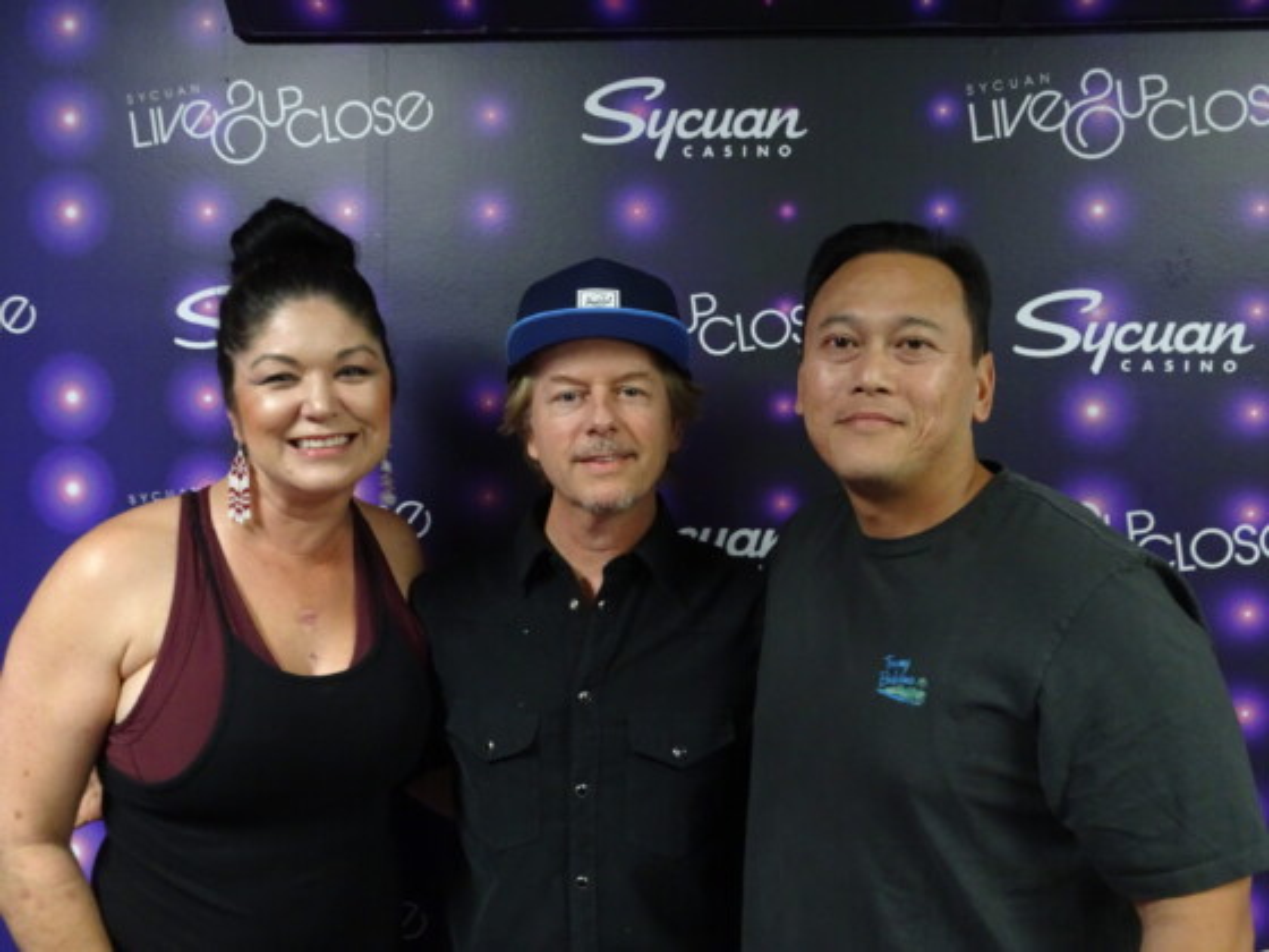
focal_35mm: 34
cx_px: 634
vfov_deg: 41.8
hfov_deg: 54.0
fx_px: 1246
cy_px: 476
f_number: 4
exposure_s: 1/10
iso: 800
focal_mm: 5.79
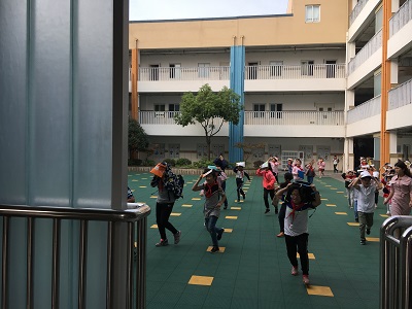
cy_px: 154
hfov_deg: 61.7
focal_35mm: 29
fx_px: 345
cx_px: 206
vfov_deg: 48.2
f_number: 2.2
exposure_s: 1/418
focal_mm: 4.15
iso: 25
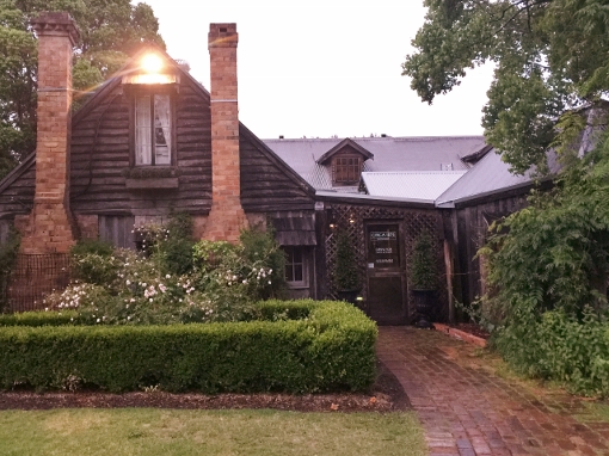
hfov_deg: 50.0
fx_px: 651
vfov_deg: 38.5
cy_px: 185
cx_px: 262
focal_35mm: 37
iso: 100
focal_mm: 4.15
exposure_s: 1/15
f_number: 2.2
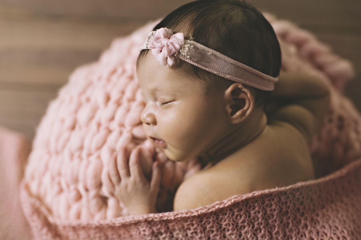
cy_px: 120
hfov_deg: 54.5
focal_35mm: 35
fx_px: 351
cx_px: 180
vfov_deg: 37.8
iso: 320
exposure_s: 1/125
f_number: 2.2
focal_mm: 35
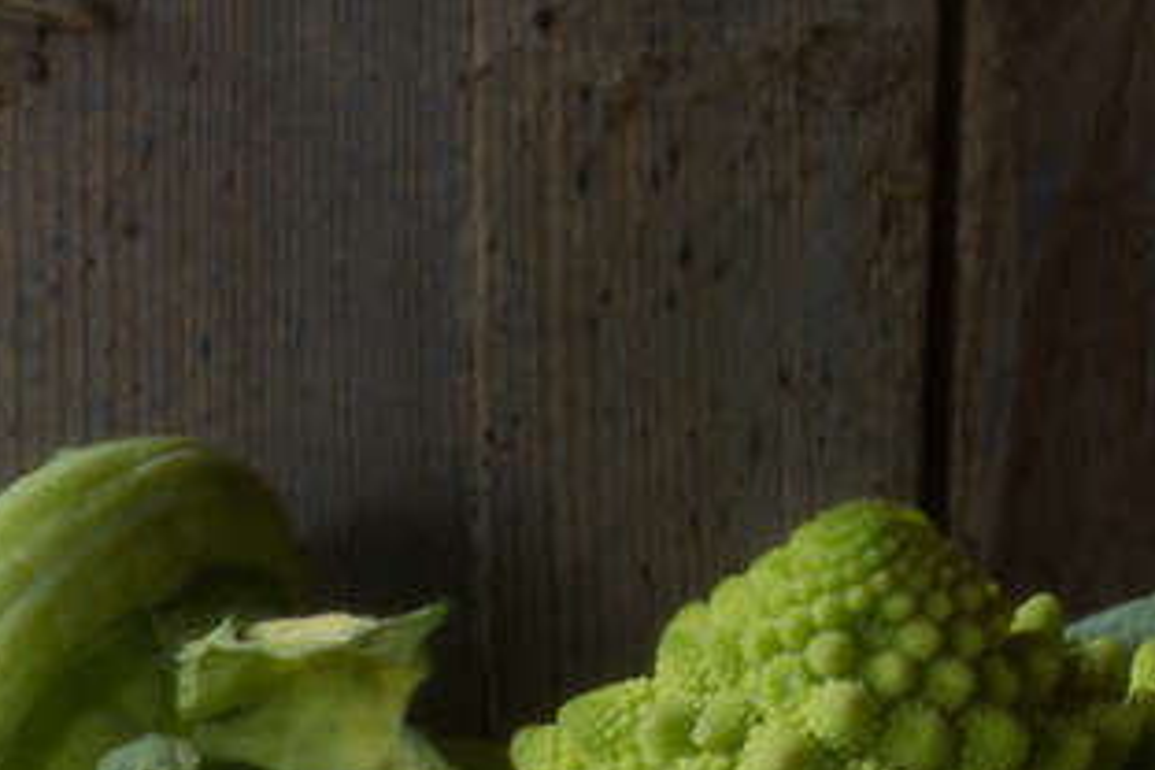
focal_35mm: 980
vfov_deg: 1.4
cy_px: 111
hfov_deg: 2.1
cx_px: 1218
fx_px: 31434
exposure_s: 13
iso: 100
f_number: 32
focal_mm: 85
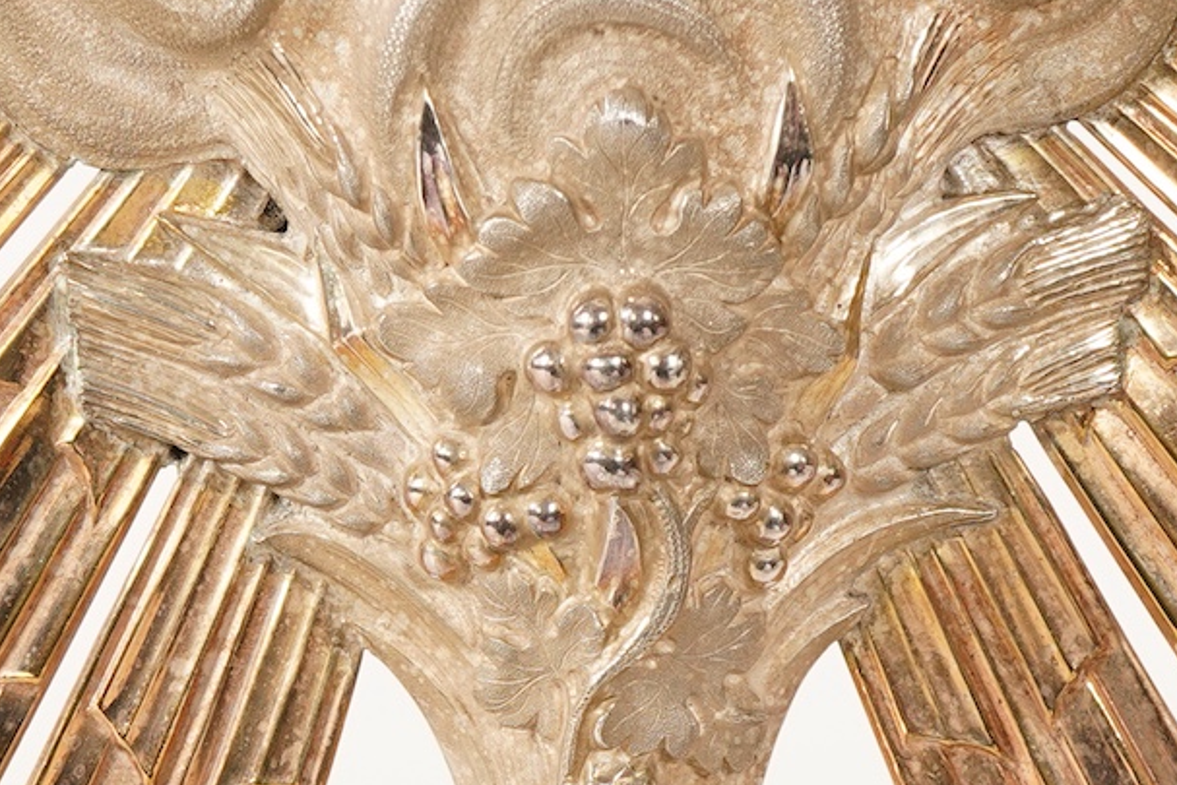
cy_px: 772
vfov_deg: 10.9
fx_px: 4088
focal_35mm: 125
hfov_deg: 16.4
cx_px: 569
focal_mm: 30
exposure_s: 1/125
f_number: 14
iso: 500
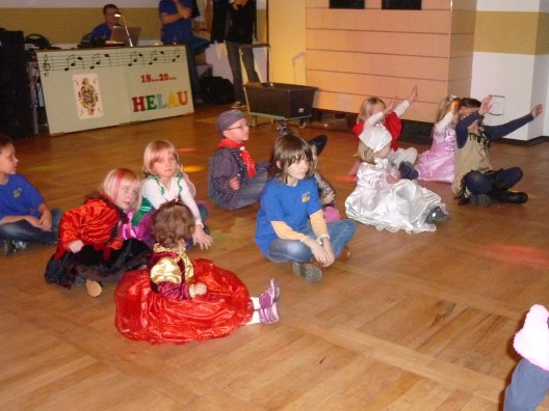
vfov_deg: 36.0
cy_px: 197
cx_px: 331
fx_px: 634
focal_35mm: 40
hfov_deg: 46.5
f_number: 2.8
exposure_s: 1/60
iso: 640
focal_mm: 5.5
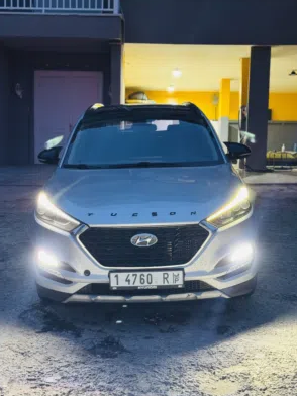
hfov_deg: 29.7
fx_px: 561
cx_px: 147
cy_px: 196
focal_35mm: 49
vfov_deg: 38.9
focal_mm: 6.76
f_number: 1.78
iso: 500
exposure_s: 1/25
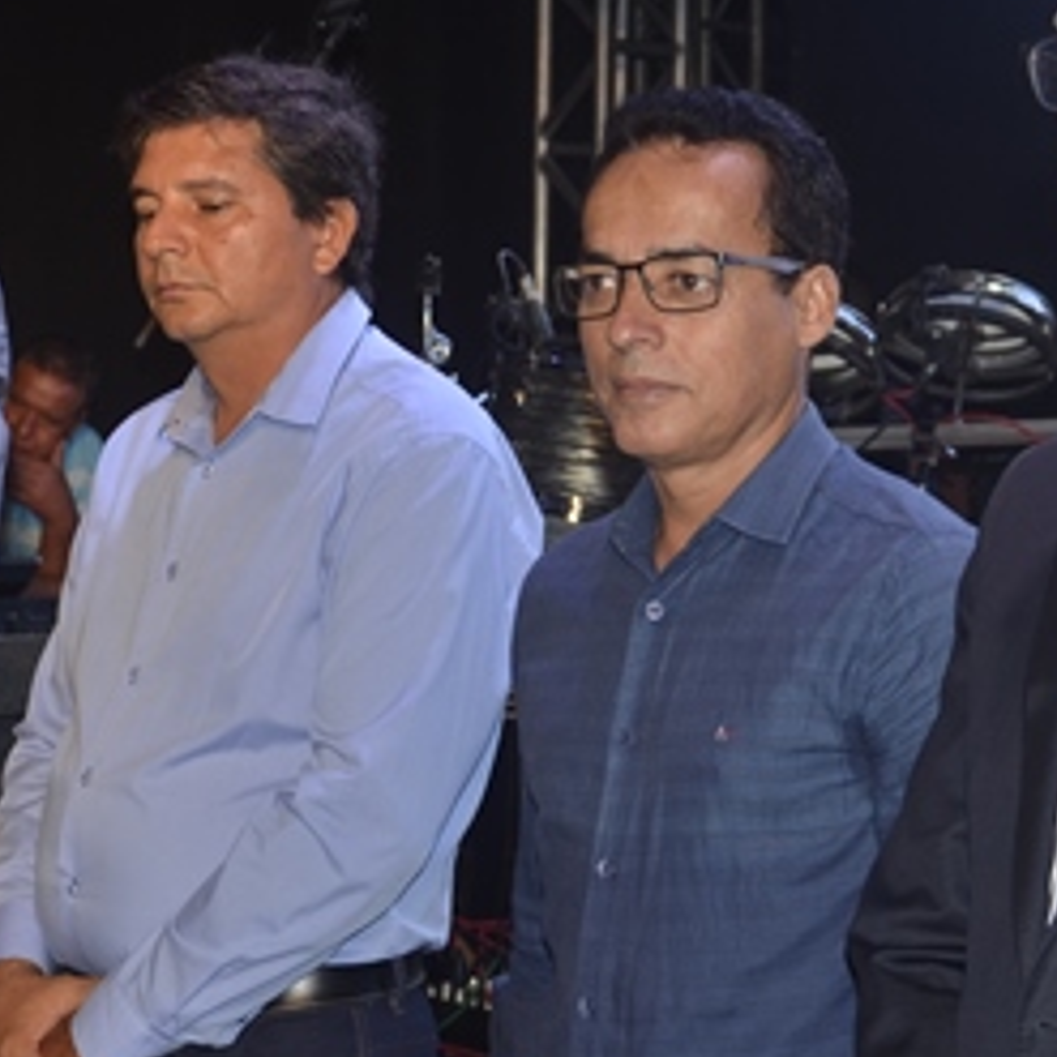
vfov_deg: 19.2
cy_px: 462
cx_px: 612
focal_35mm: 90
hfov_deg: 19.2
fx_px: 3116
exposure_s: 1/60
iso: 160
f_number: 4
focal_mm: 25
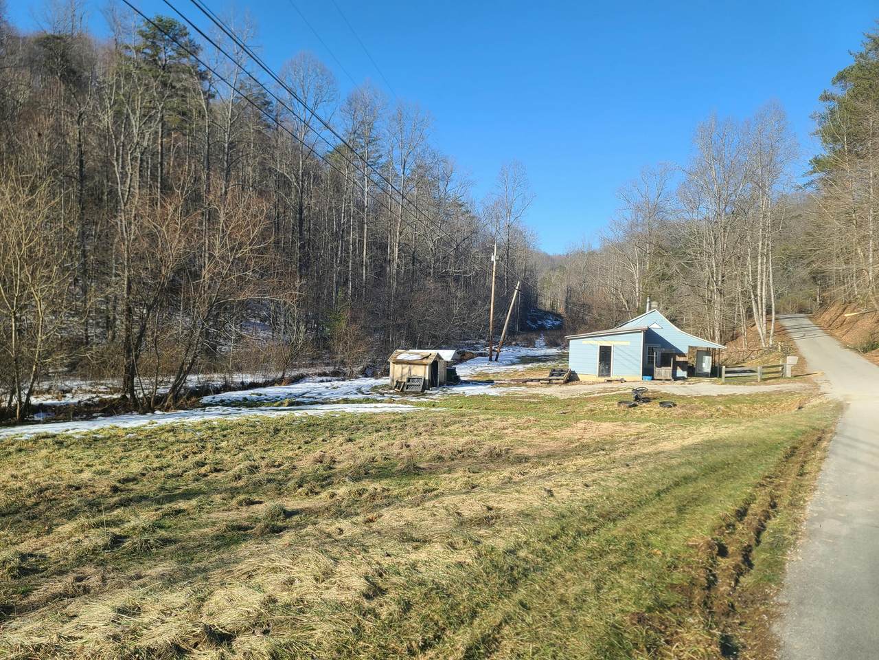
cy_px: 330
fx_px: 635
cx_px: 440
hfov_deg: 69.4
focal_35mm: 25
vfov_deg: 54.9
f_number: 1.8
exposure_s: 1/512
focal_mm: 7
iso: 16
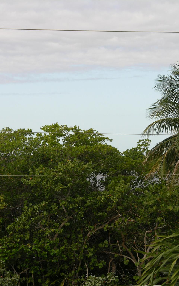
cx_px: 51
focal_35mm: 170
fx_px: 1326
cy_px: 143
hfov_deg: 7.7
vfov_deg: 12.3
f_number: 4.7
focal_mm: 29.5
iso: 50
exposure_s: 1/310
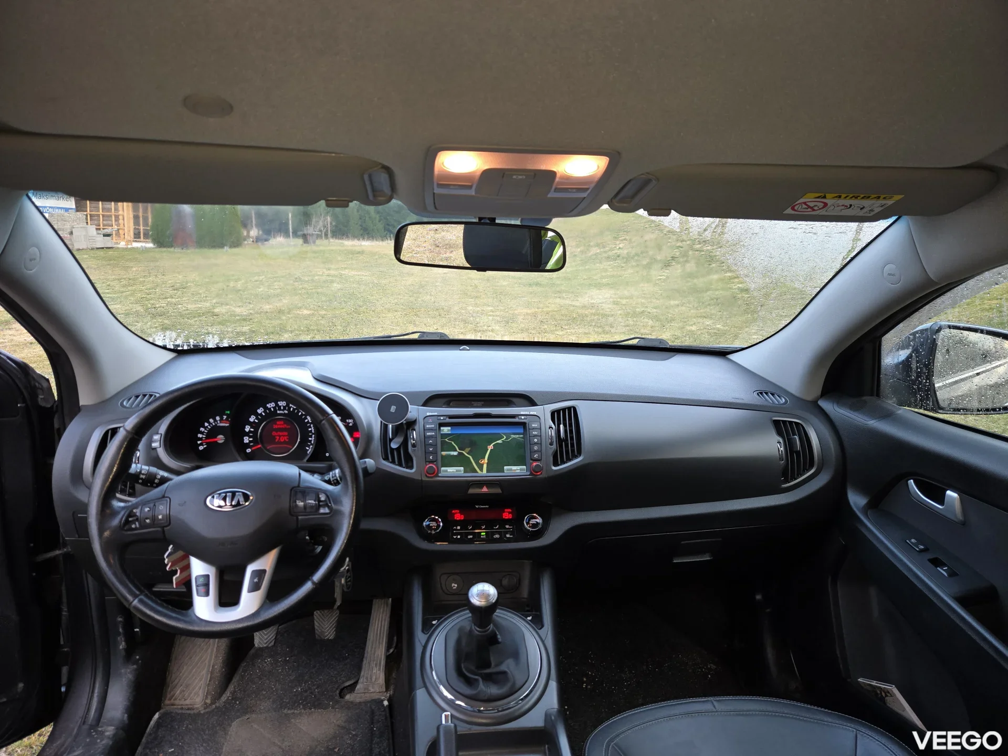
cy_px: 378
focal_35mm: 23
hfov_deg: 73.9
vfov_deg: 58.9
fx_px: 670
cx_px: 504
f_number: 1.8
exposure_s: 1/50
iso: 80
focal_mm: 5.4
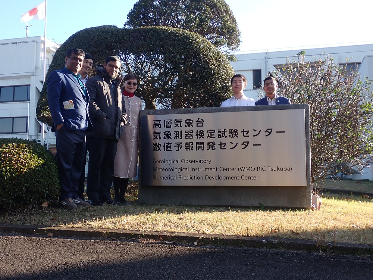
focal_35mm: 41
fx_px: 442
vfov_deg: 35.1
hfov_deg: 45.8
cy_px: 140
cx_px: 186
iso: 100
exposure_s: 1/40
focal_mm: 7.31
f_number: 8
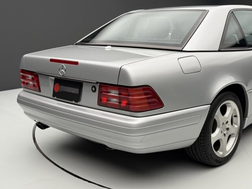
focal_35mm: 48
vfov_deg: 30.3
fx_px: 349
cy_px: 94
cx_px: 126
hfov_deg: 39.7
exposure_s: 1/89
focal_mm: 6.76
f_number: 1.78
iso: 100
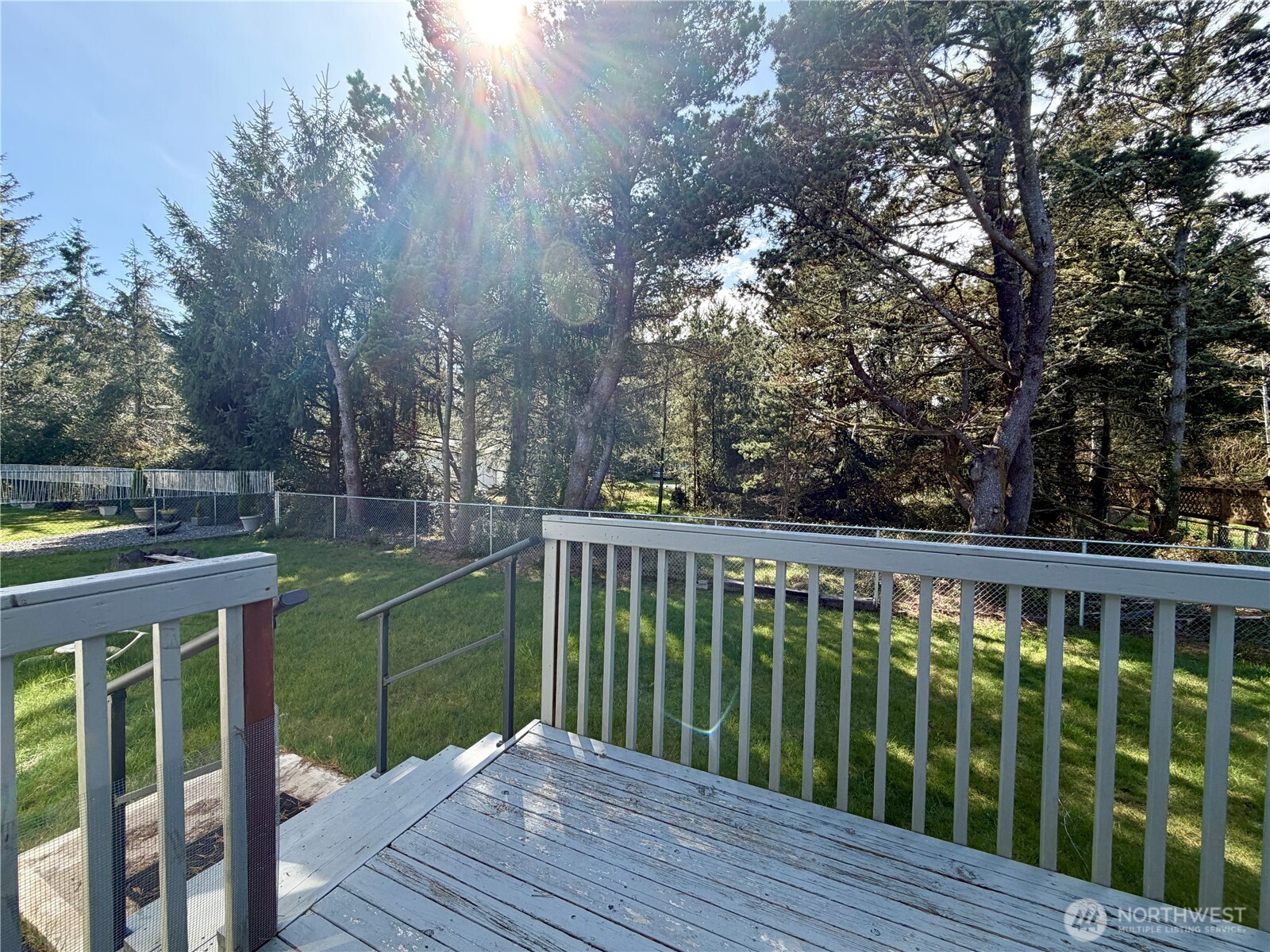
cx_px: 635
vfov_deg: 85.7
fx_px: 514
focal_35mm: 14
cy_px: 476
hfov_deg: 102.1
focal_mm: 2.22
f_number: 2.2
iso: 50
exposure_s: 1/502
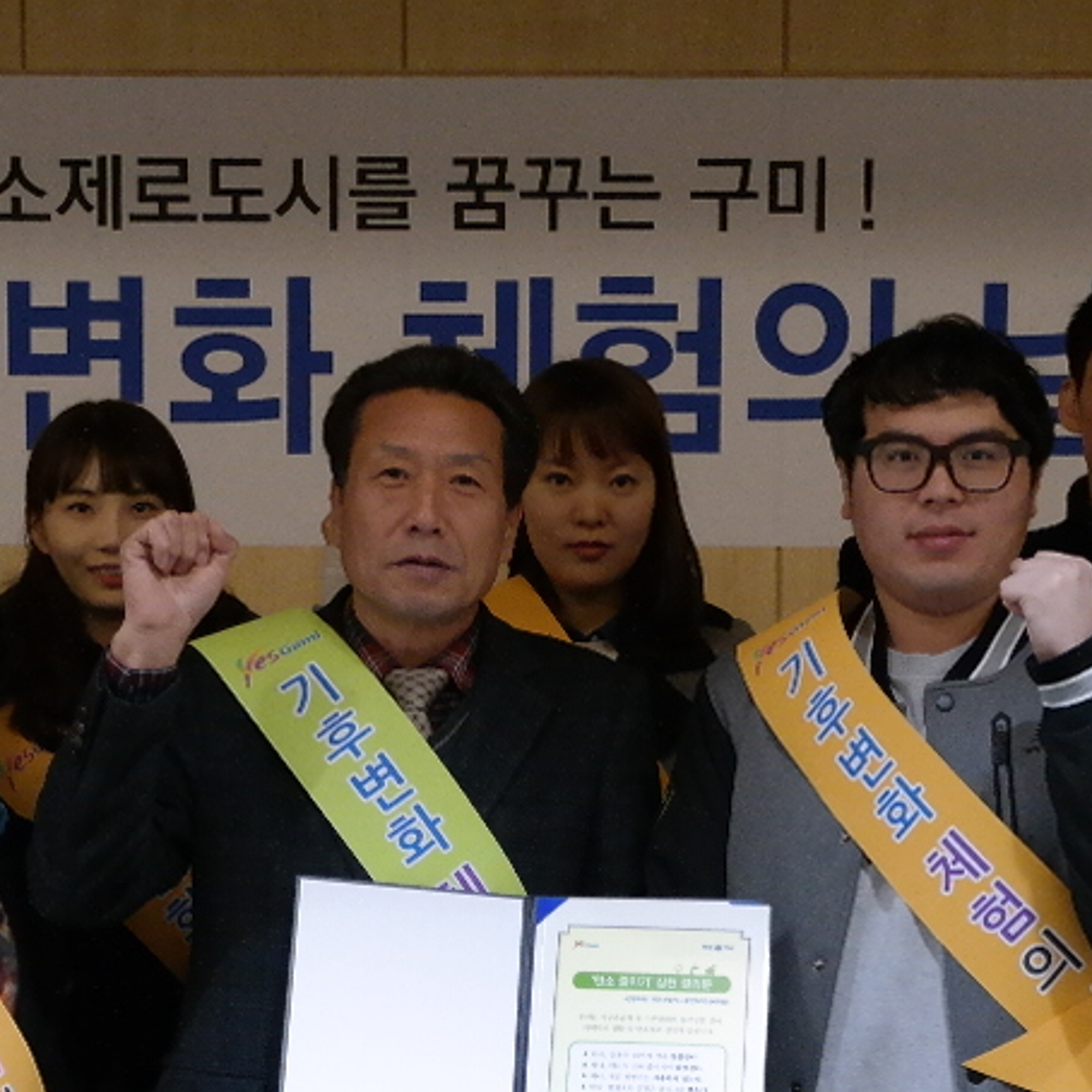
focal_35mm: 97
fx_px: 3462
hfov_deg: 17.9
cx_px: 498
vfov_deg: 17.5
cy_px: 1118
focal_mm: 20
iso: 1600
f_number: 3.5
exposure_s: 1/40
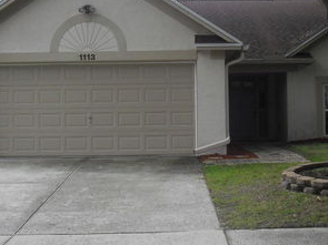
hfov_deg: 29.4
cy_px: 84
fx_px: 625
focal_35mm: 66
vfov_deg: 22.2
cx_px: 189
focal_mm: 6.2
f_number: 2.8
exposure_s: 1/1000
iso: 100
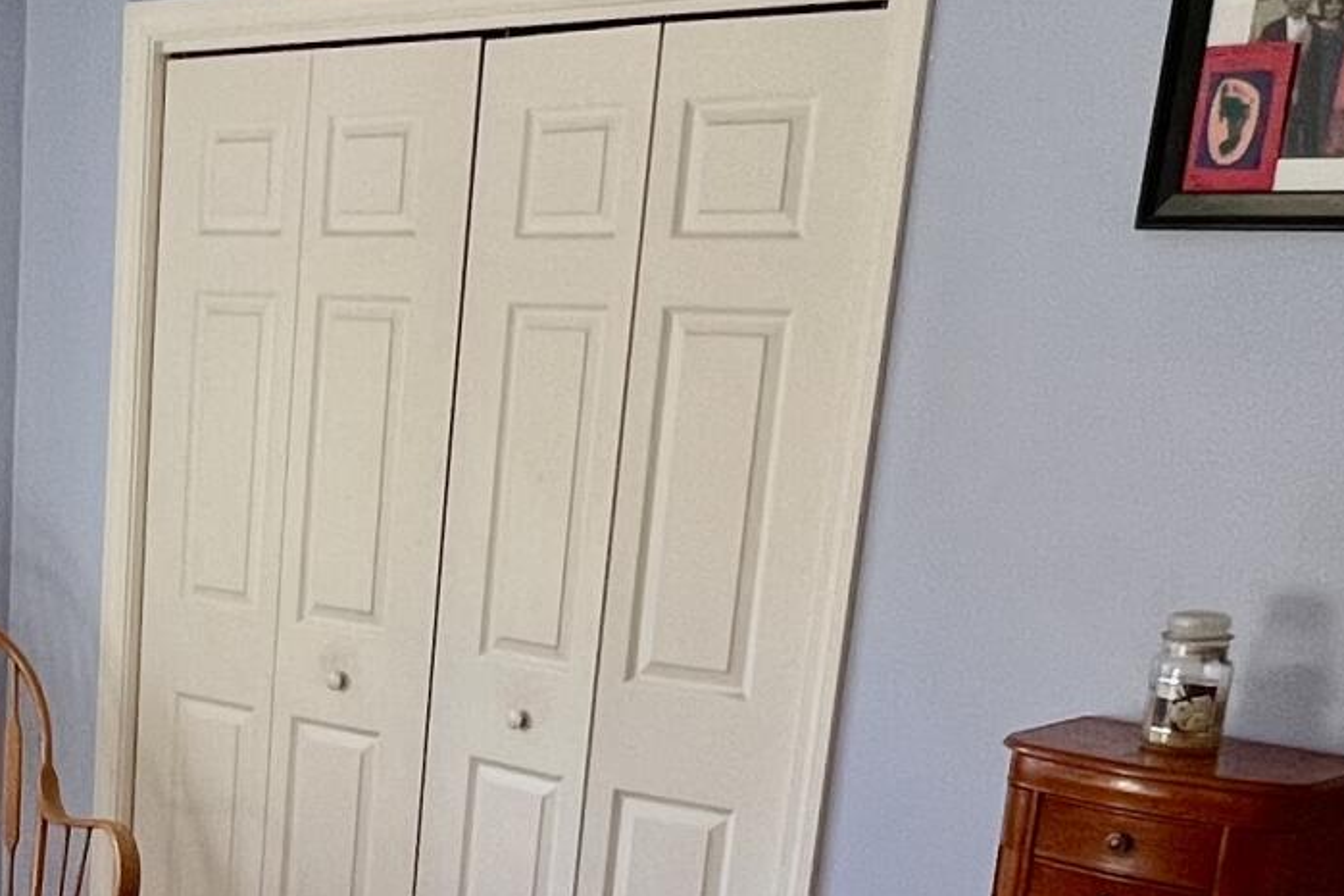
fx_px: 2165
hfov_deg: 31.7
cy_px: 942
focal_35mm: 58
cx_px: -19
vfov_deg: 22.3
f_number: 1.8
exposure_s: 1/120
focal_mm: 1.57
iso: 160
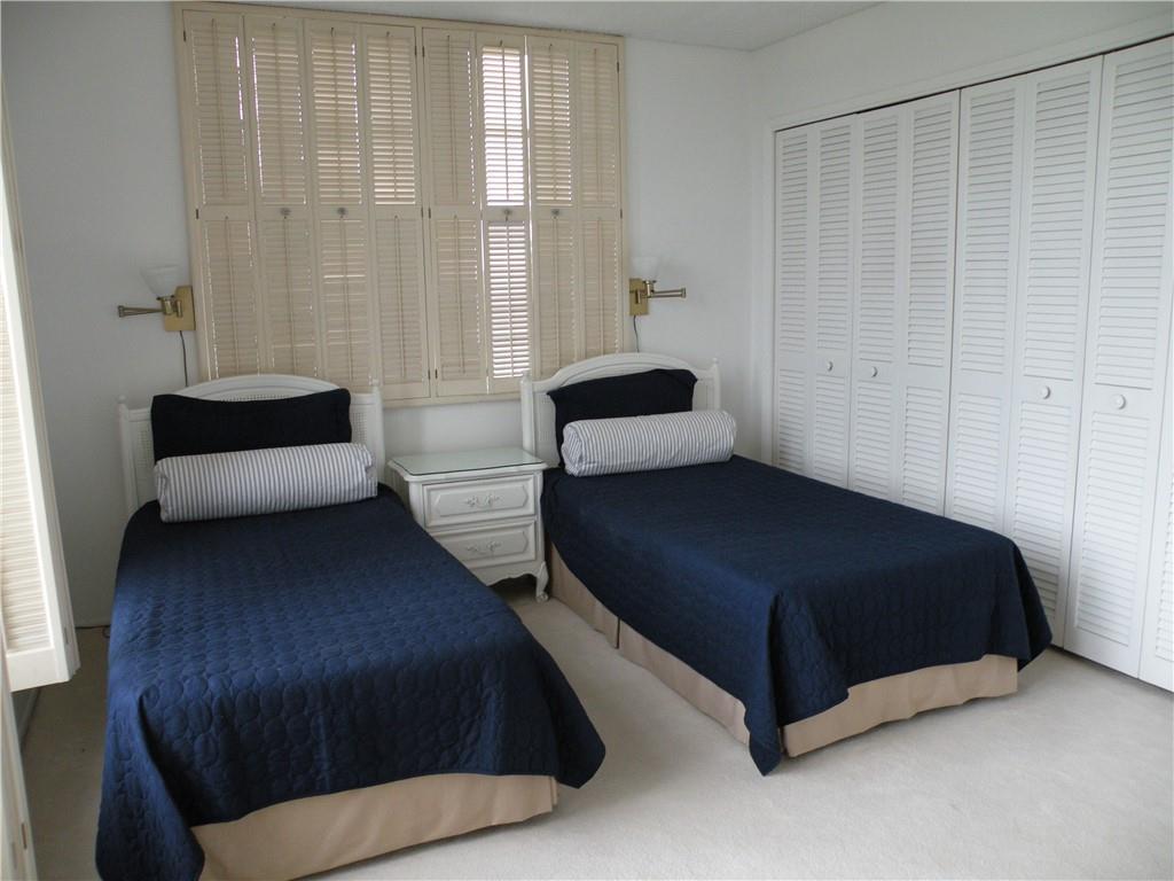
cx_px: 587
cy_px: 440
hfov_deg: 65.3
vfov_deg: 51.4
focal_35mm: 27
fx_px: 916
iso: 209
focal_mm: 4.7
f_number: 2.8
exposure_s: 1/60
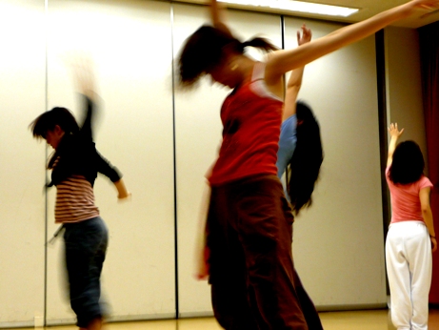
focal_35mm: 77
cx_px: 220
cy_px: 165
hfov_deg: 25.3
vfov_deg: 19.1
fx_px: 977
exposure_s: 1/15
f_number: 4.6
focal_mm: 12.7
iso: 200
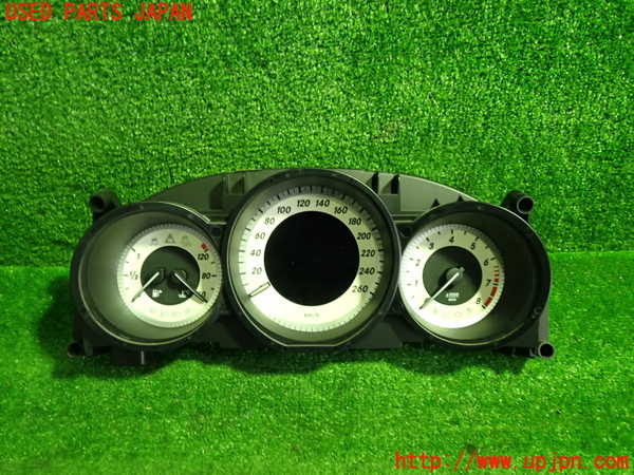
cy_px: 238
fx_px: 549
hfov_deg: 60.0
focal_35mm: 30
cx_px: 317
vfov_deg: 46.8
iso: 320
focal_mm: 5.4
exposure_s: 1/30
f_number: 2.3
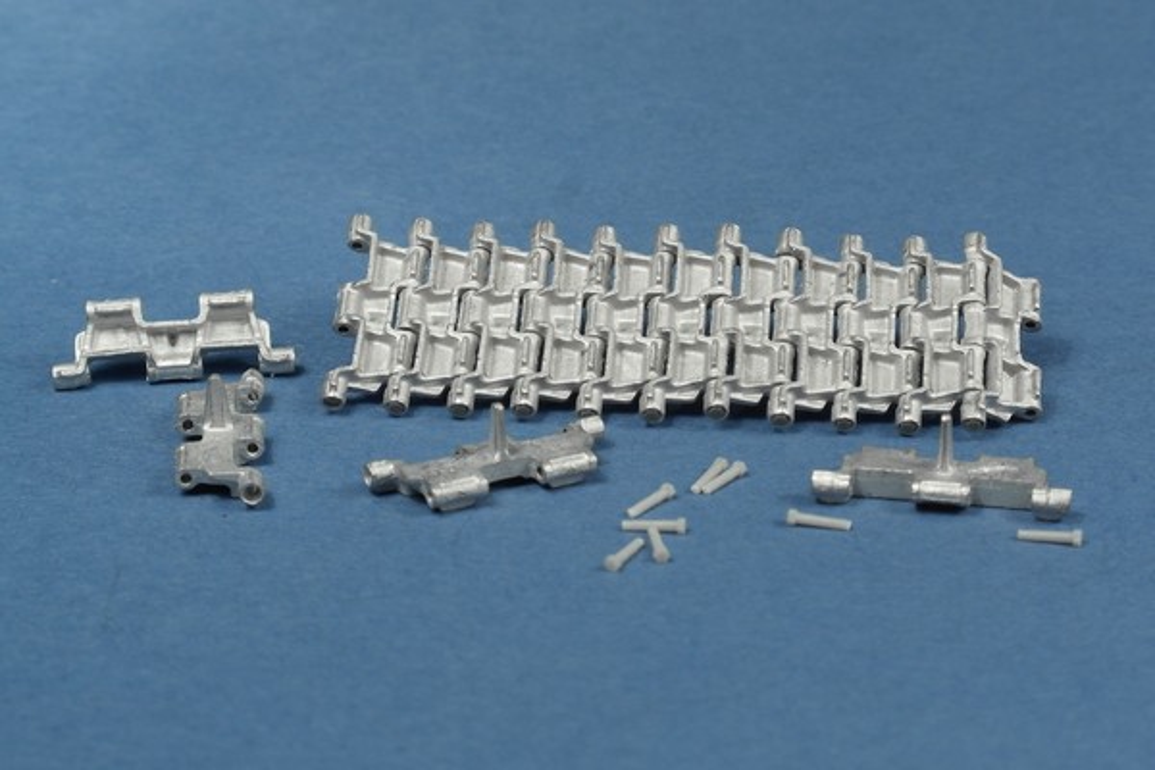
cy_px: 385
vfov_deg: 21.2
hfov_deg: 31.4
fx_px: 2053
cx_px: 578
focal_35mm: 64
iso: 400
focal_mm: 42
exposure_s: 1/20
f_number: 16
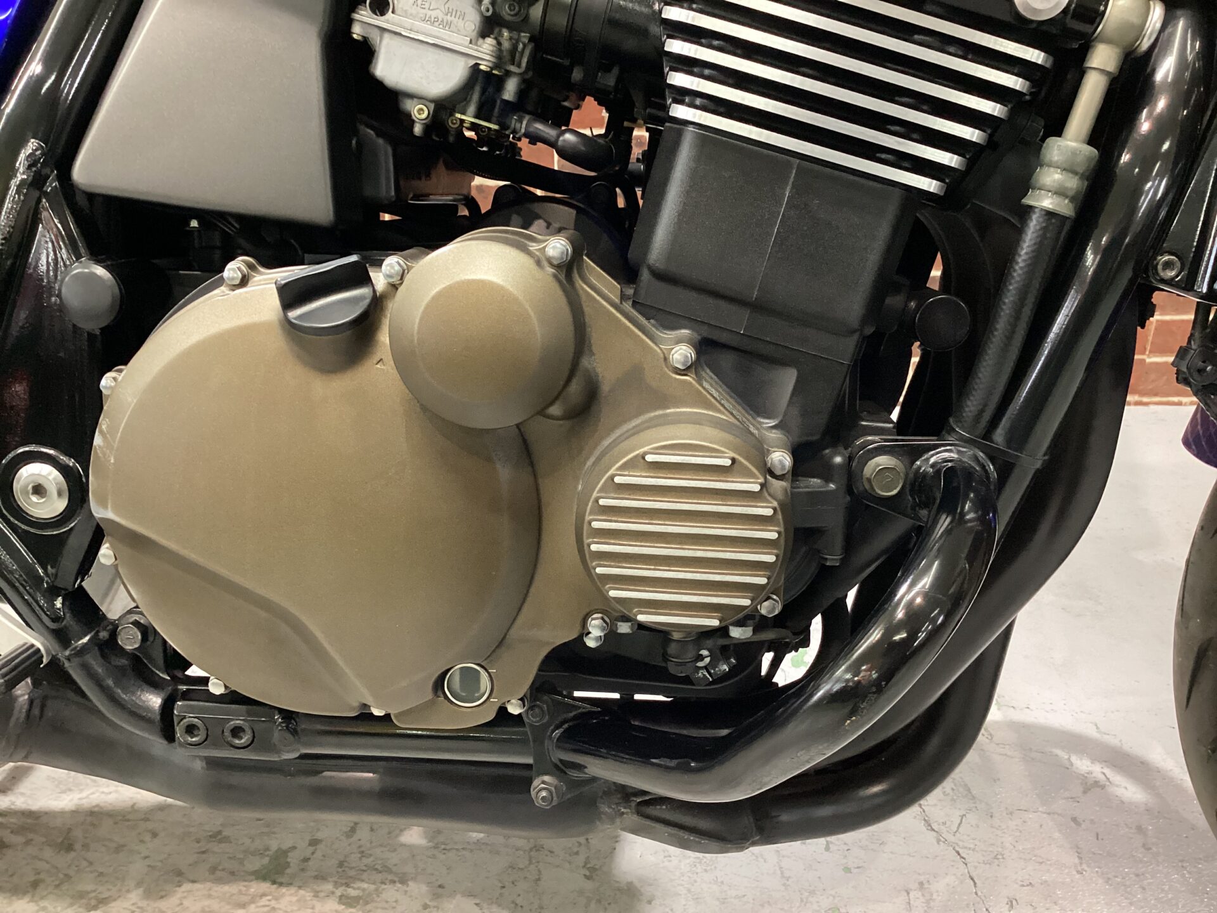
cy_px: 456
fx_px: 1090
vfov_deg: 45.4
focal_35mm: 31
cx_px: 608
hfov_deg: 58.4
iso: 320
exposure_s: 1/40
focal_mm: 3.3
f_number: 2.4
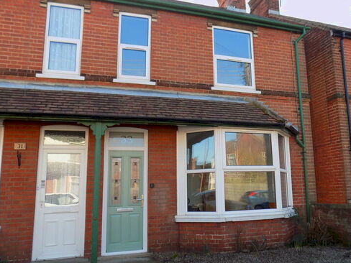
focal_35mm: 33
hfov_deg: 54.8
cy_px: 124
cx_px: 216
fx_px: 335
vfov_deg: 42.9
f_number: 3.1
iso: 80
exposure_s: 1/200
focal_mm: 4
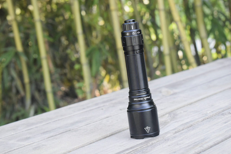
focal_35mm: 82
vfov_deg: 16.6
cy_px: 77
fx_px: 529
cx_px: 116
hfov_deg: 24.6
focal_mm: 55
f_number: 8
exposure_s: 1/250
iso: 3200
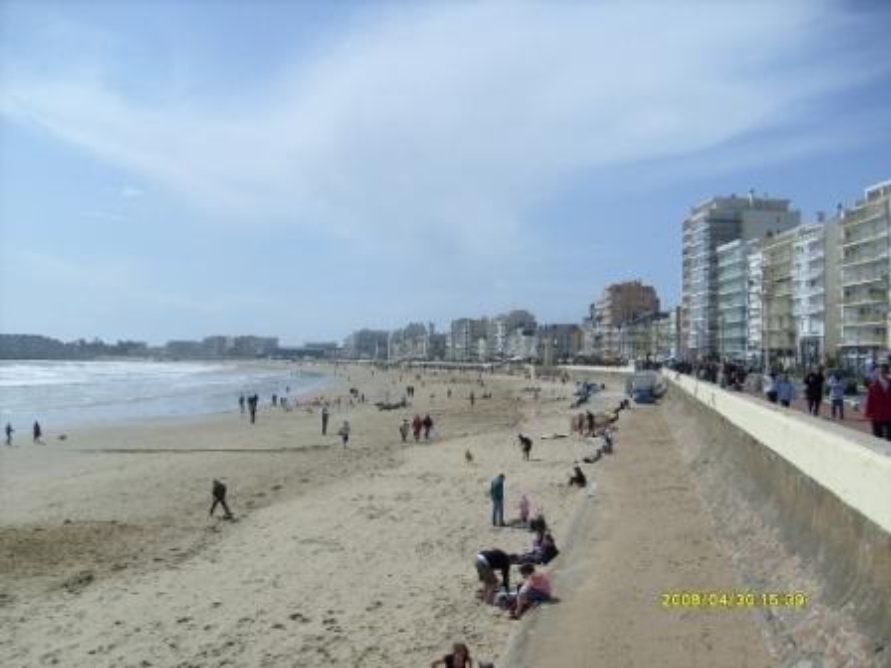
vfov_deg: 40.7
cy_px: 334
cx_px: 446
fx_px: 901
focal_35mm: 35
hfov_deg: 52.6
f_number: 7.1
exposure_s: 1/350
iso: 80
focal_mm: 5.8
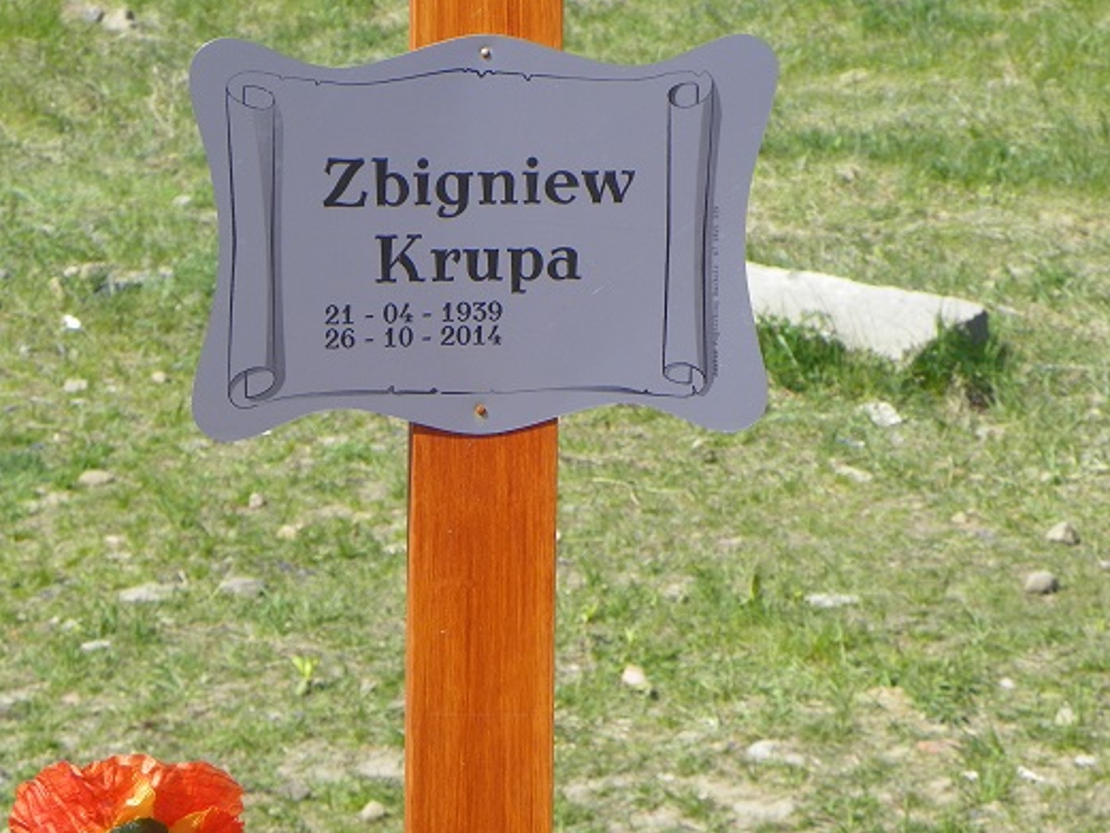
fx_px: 4490
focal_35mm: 140
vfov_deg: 10.6
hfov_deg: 14.1
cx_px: 528
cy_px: 345
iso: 64
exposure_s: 1/160
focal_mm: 20.2
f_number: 5
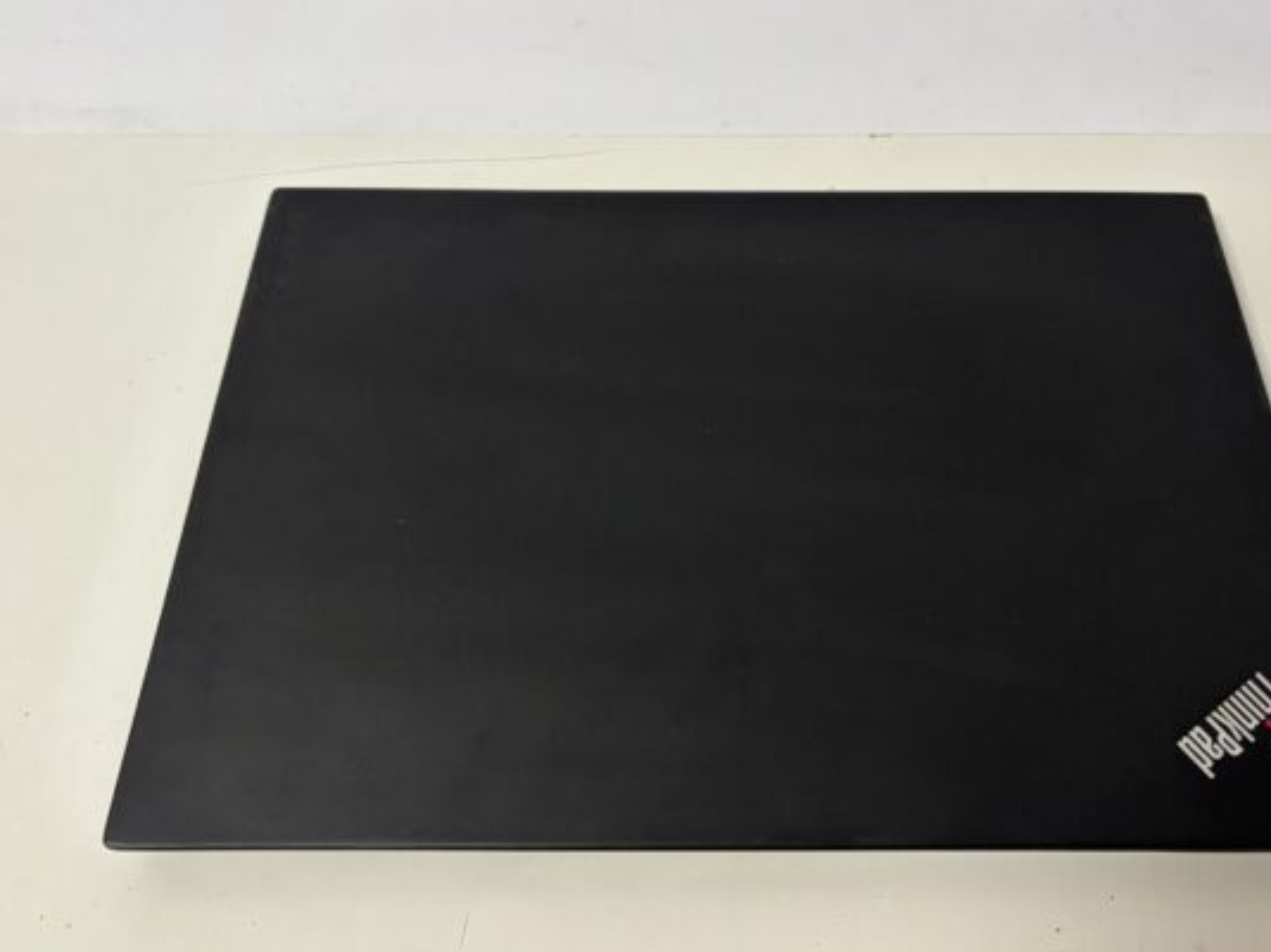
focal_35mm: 34
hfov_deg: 53.8
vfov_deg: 41.6
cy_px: 395
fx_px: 1248
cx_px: 713
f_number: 1.6
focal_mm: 5.96
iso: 320
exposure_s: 1/50
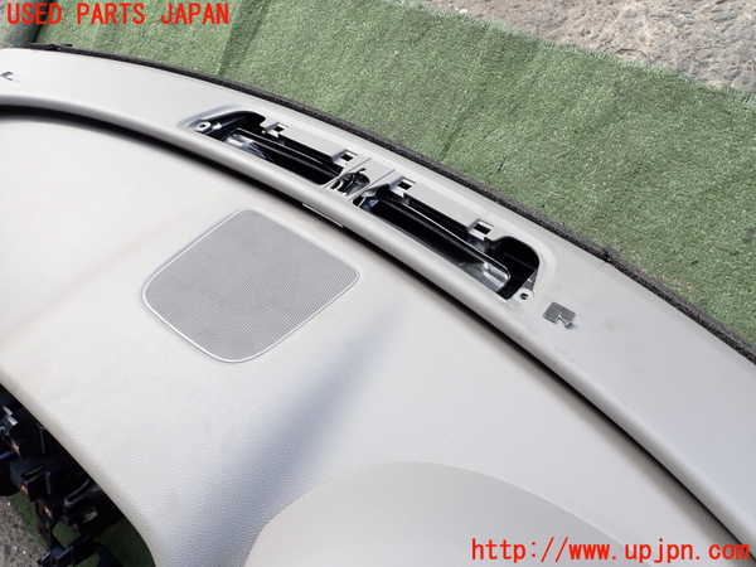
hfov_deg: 69.4
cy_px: 284
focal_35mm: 25
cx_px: 378
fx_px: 546
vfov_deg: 54.9
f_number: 2.8
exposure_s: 1/100
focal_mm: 4.5
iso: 100
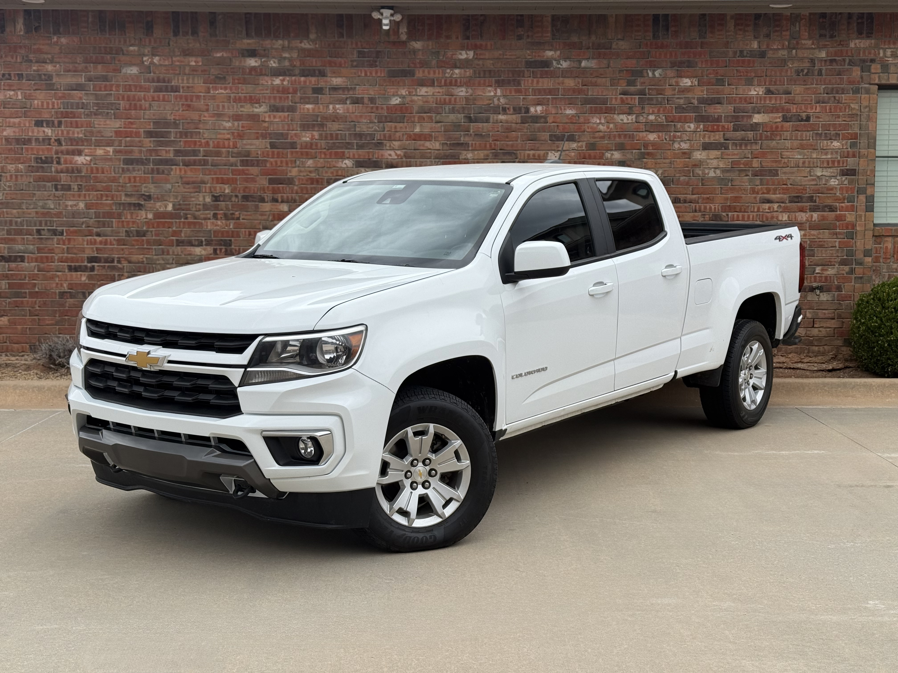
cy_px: 336
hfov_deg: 39.7
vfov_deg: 30.3
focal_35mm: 48
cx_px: 449
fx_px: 1245
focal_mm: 6.76
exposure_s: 1/1931
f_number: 1.78
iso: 80
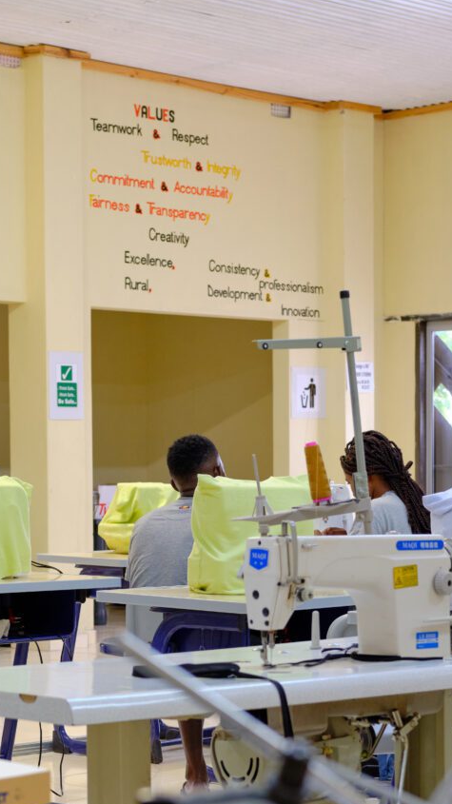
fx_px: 2110
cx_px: 206
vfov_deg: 21.4
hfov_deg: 12.2
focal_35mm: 99
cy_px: 567
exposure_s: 1/30
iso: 1000
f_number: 5.6
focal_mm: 50
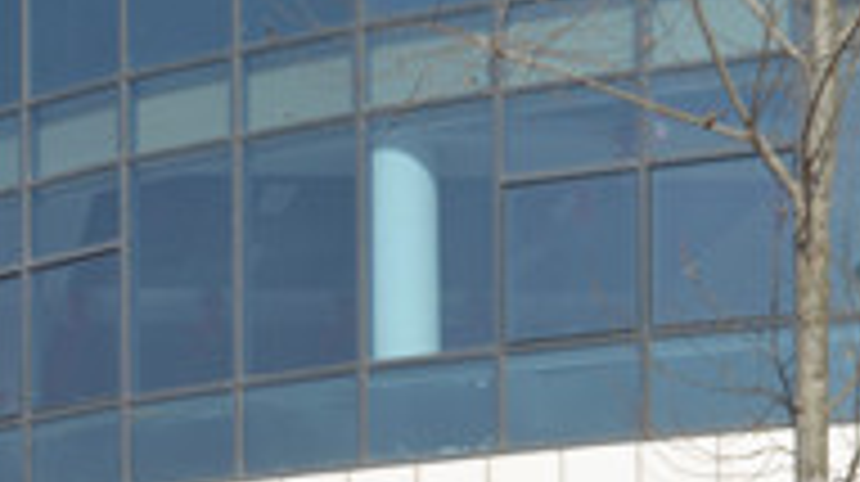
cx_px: 81
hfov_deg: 14.7
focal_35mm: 145
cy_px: 815
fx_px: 3303
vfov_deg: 8.1
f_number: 4.2
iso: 100
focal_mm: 32
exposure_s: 1/800
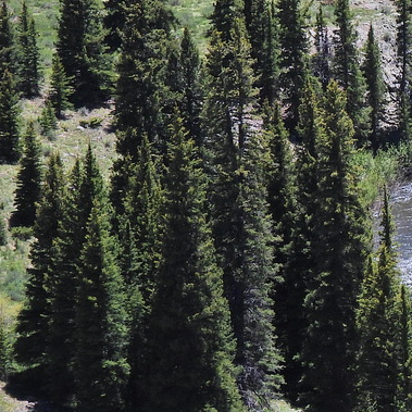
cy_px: 51
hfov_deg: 4.7
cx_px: 621
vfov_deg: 4.7
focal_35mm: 373
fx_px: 5023
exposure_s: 1/640
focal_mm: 22.3
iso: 100
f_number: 4
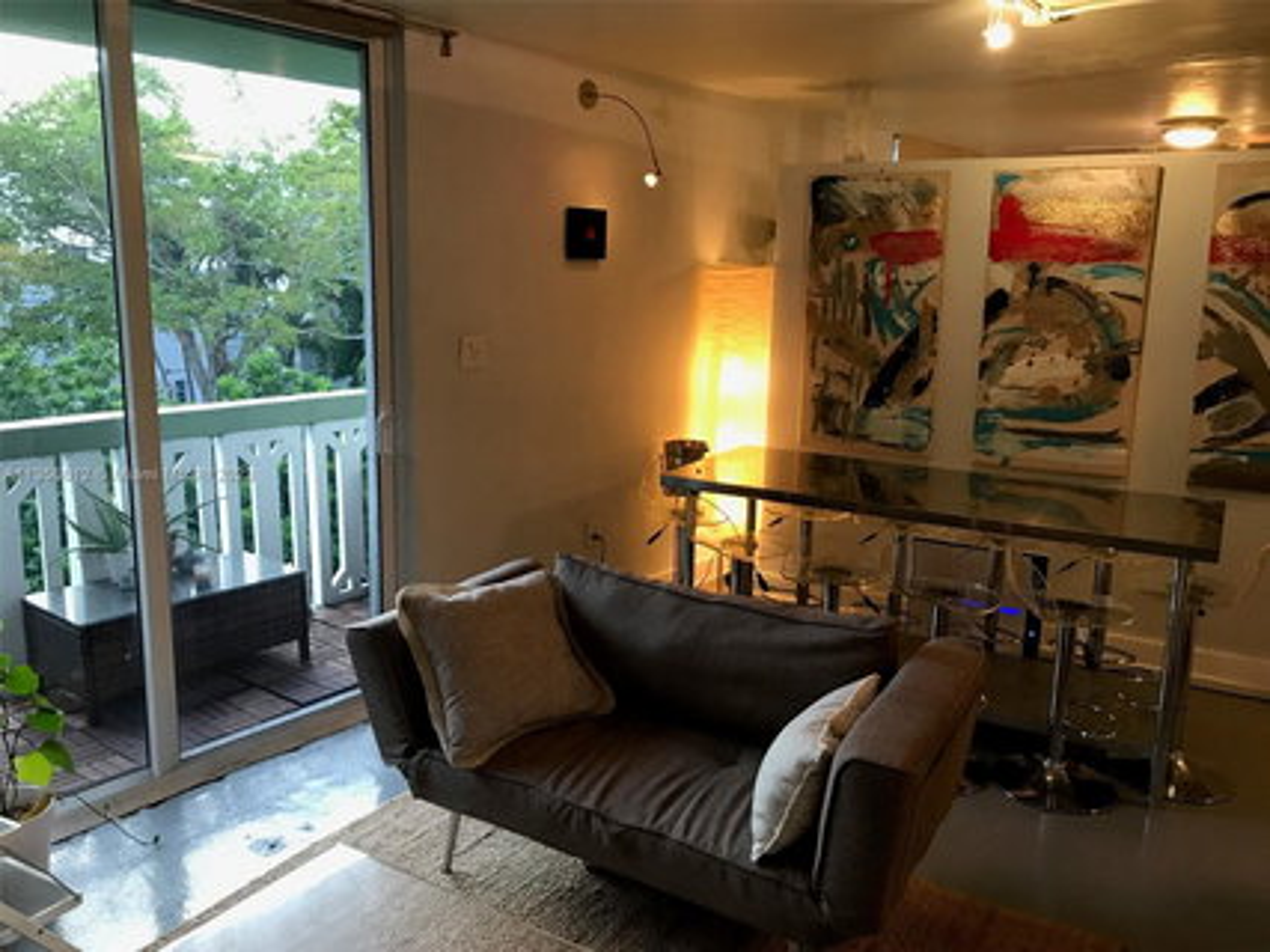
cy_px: 476
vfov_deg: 49.7
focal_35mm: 28
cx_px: 635
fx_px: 1027
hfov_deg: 63.5
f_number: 1.8
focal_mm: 3.99
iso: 40
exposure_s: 1/30
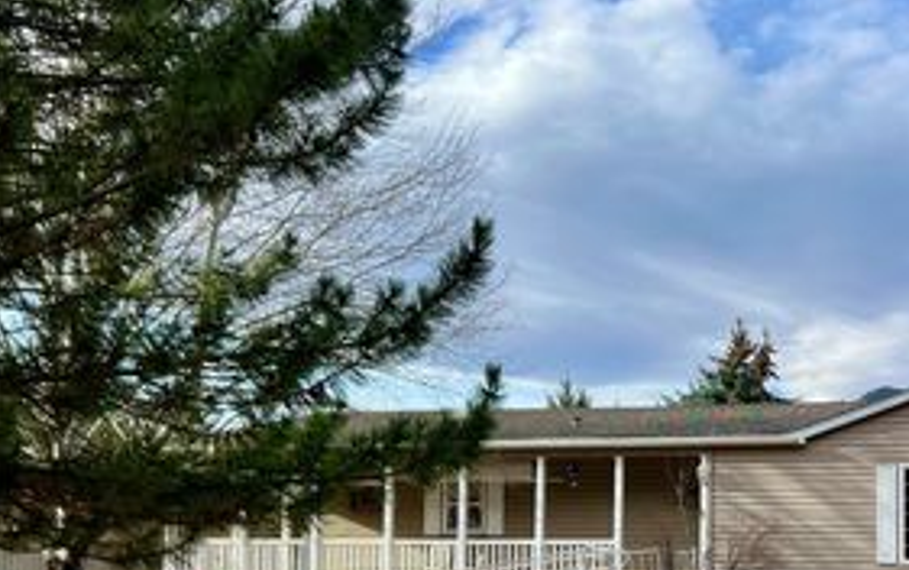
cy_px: 500
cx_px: 796
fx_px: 1215
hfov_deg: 38.6
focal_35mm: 49
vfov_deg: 25.6
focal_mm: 5.7
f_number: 1.5
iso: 50
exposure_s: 1/2513
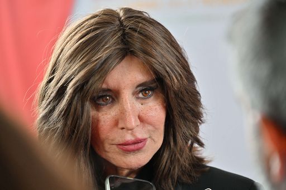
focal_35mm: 120
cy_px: 95
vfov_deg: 11.4
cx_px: 143
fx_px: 953
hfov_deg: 17.1
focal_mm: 120
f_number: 4
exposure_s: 1/200
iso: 1000
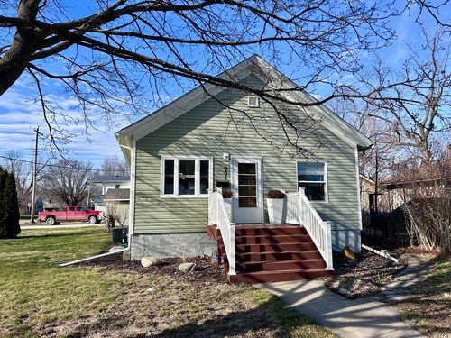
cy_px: 169
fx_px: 339
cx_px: 226
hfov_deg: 67.3
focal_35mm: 26
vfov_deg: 53.1
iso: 50
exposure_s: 1/3257
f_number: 1.5
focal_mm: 5.7
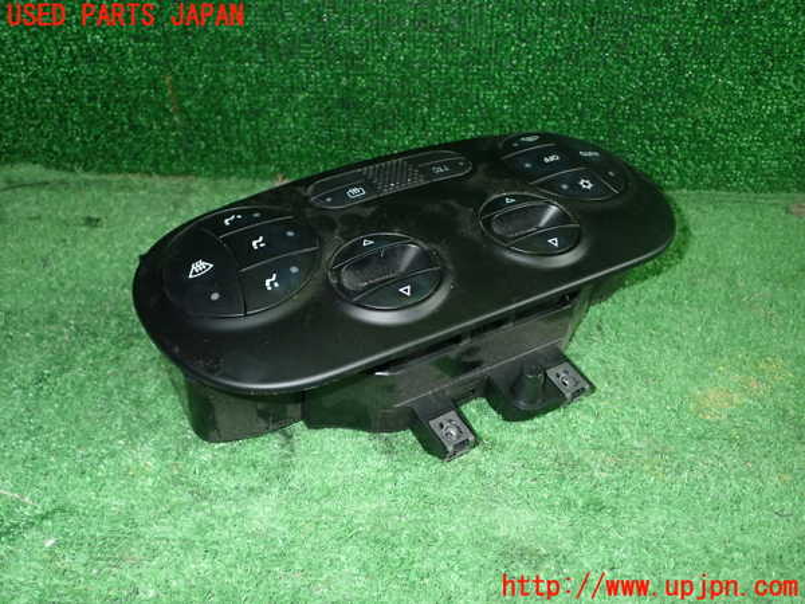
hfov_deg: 56.8
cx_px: 402
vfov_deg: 44.2
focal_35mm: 32
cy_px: 302
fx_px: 744
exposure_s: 1/30
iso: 500
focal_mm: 5.79
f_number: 7.1
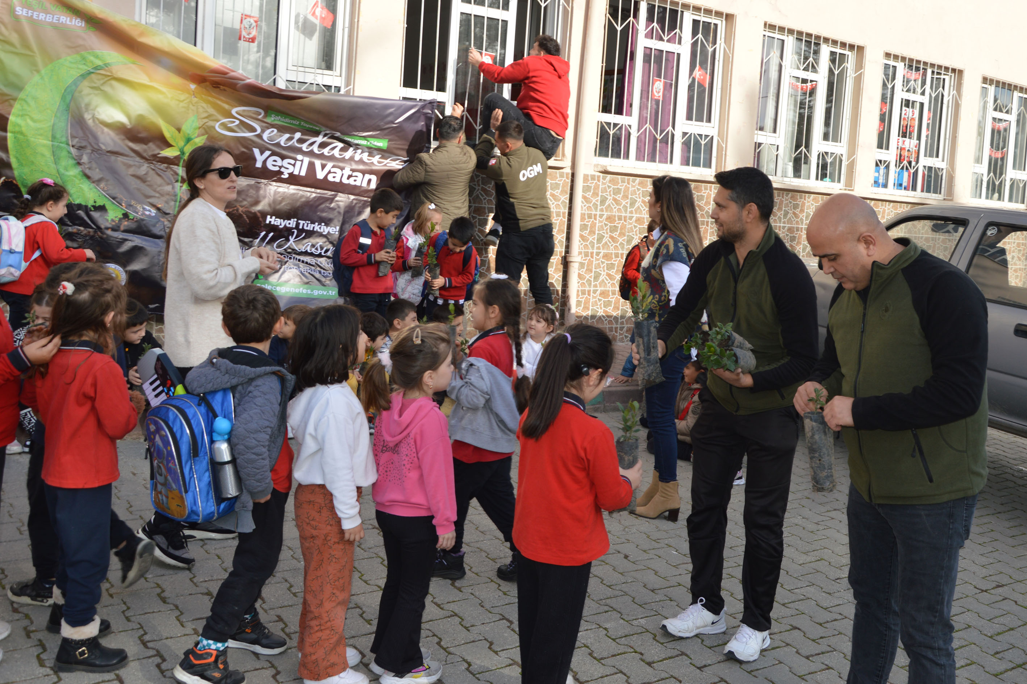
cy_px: 342
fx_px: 899
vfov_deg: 41.7
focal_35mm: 32
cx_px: 514
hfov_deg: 59.5
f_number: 6.3
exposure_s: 1/200
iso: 100
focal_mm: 21
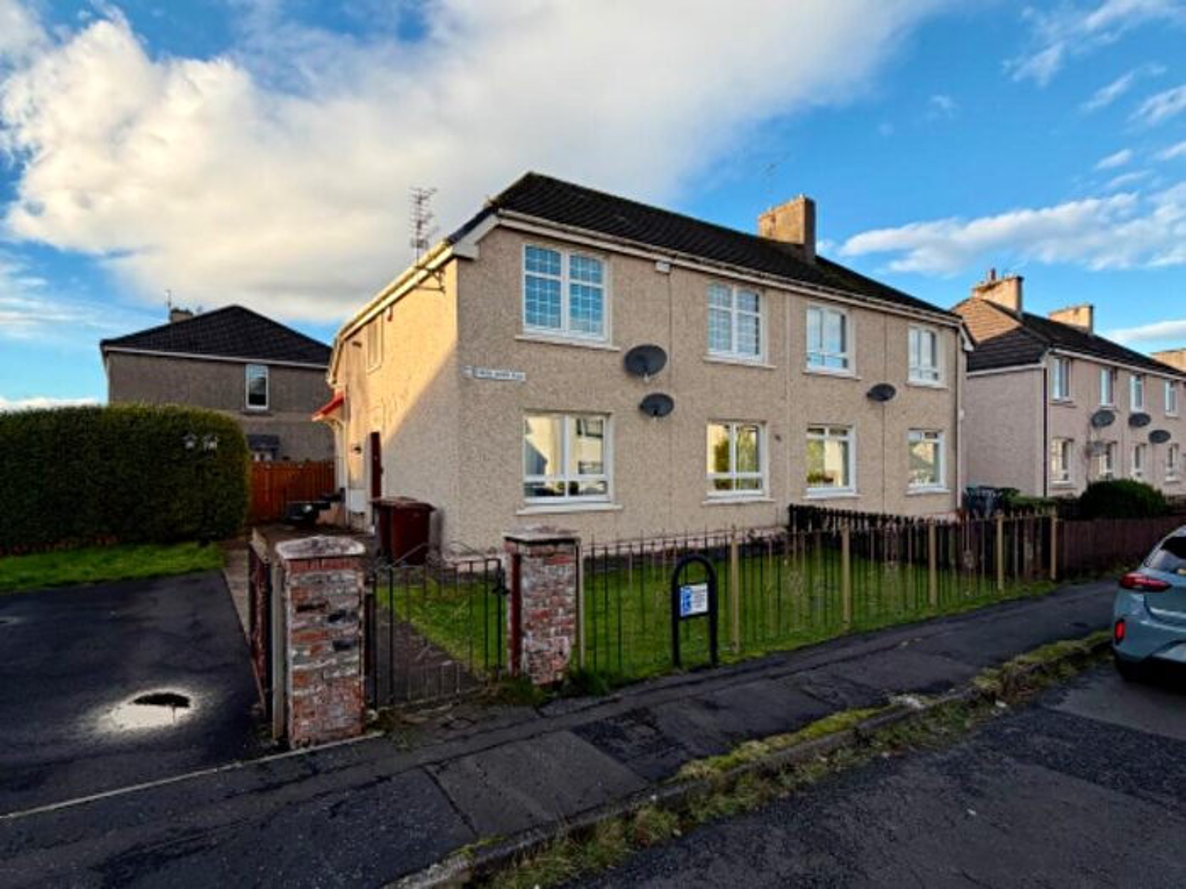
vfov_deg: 85.7
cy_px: 444
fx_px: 480
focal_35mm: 14
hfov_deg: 102.1
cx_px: 593
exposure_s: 1/596
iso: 40
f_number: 2.2
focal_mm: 2.22
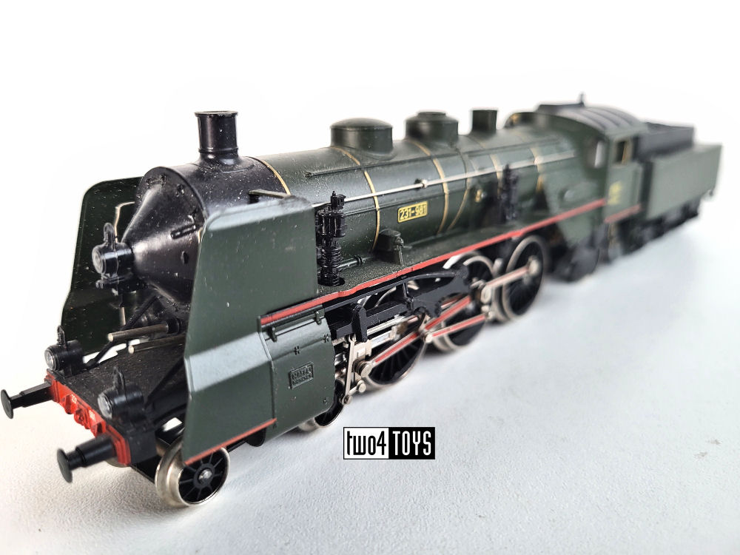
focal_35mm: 26
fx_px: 556
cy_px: 278
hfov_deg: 67.3
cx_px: 370
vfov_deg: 53.1
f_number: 1.8
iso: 100
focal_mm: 5.4
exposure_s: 1/100
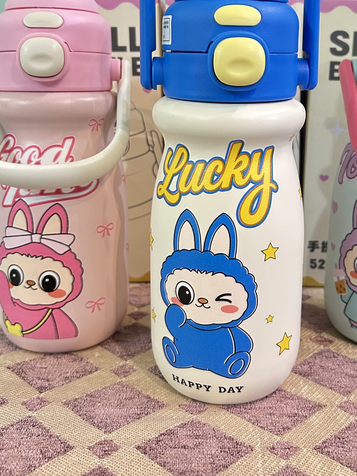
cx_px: 226
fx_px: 564
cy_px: 160
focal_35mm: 41
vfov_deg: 45.1
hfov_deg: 34.9
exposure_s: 1/33
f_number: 1.5
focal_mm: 5.7
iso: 500
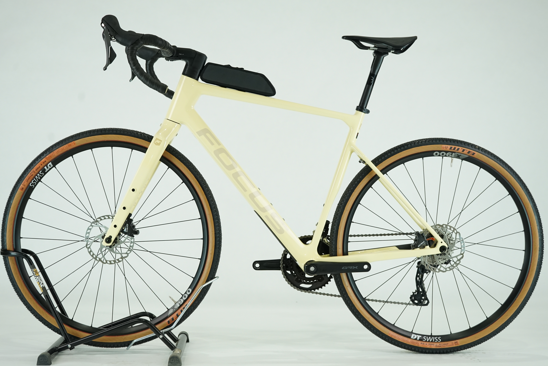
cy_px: 183
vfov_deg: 23.4
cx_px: 274
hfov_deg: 34.5
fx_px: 883
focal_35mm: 58
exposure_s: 1/200
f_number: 5
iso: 1000
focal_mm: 58
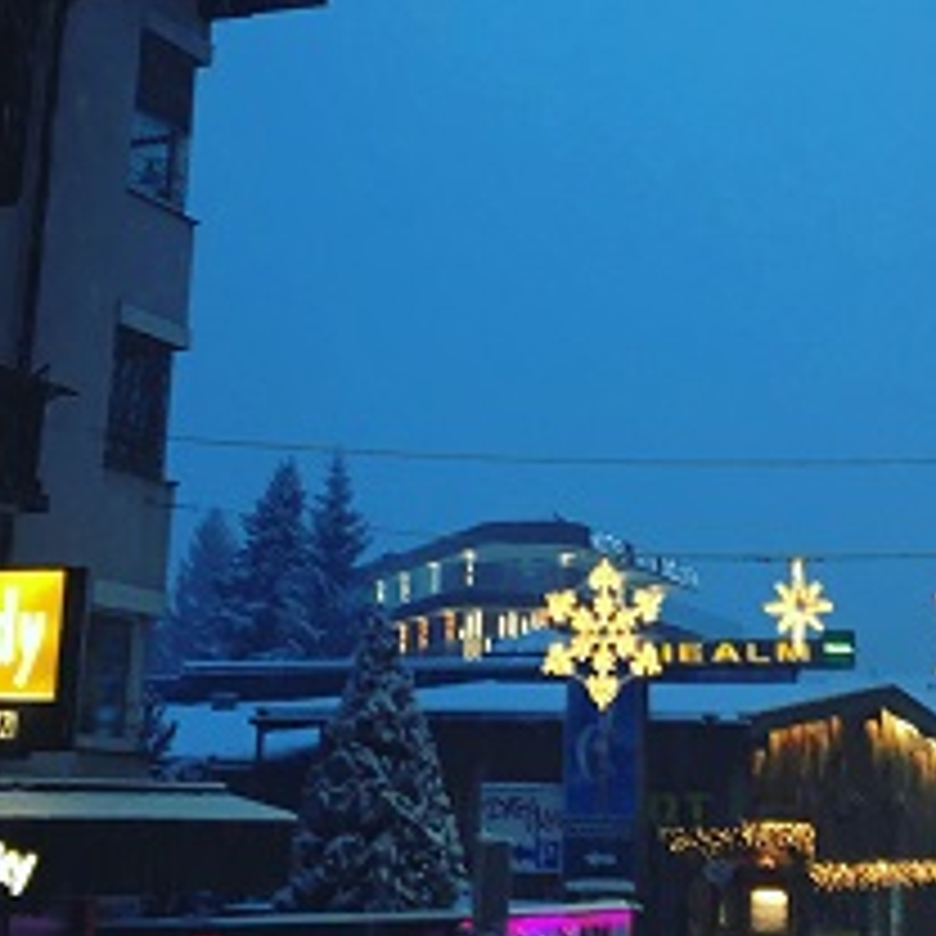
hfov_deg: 23.3
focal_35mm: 74
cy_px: 128
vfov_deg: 22.9
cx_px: 608
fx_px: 2264
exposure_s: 1/33
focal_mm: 4.15
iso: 100
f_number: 2.2
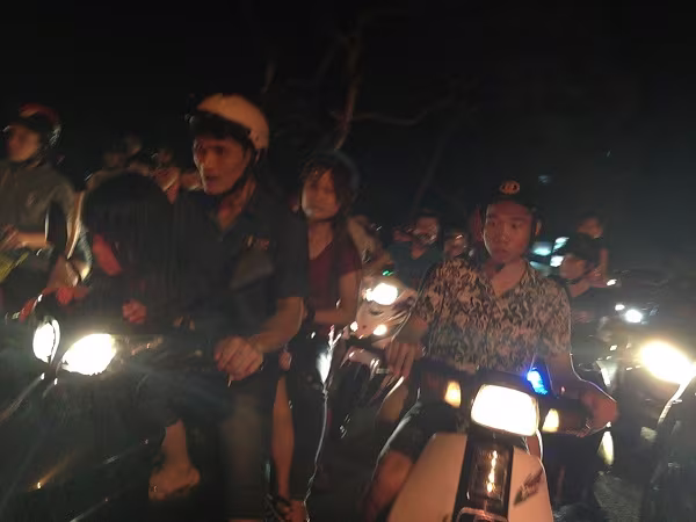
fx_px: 664
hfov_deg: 55.4
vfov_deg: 42.9
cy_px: 261
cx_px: 348
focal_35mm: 33
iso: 320
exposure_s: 1/20
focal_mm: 4.12
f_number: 2.4
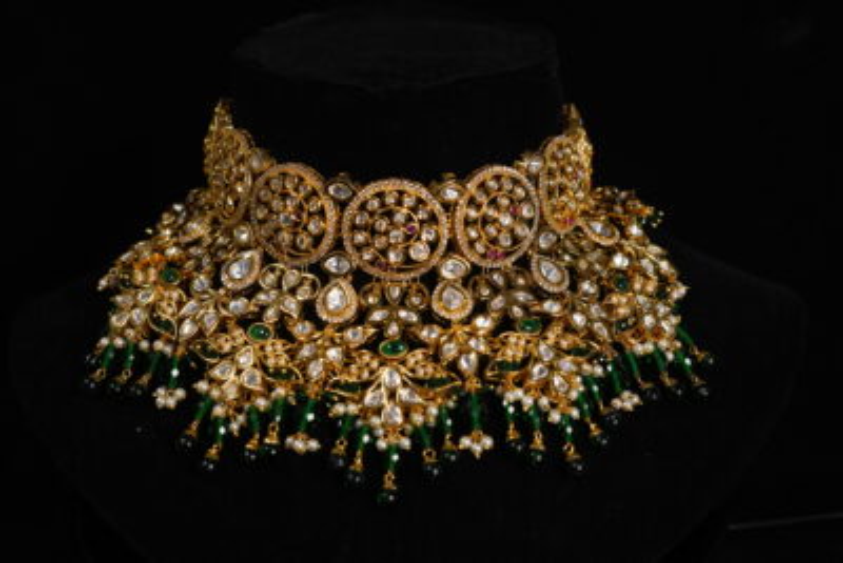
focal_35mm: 50
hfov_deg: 39.6
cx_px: 422
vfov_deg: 27.0
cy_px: 282
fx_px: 1171
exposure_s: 1/125
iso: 4000
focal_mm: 50
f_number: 7.1
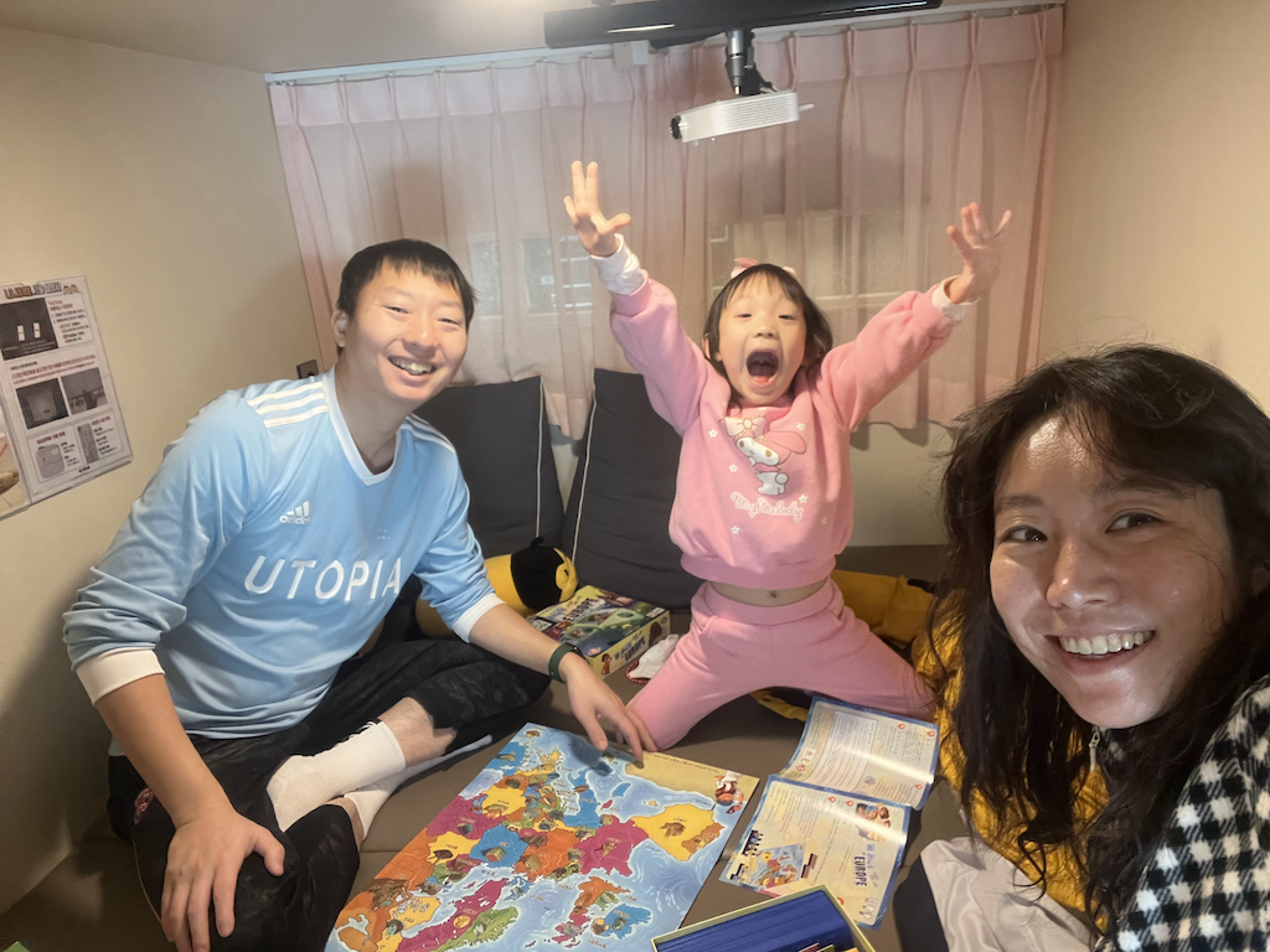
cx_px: 635
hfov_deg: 73.9
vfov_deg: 58.9
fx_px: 844
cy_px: 476
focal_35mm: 23
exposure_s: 1/60
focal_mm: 2.71
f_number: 2.2
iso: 320
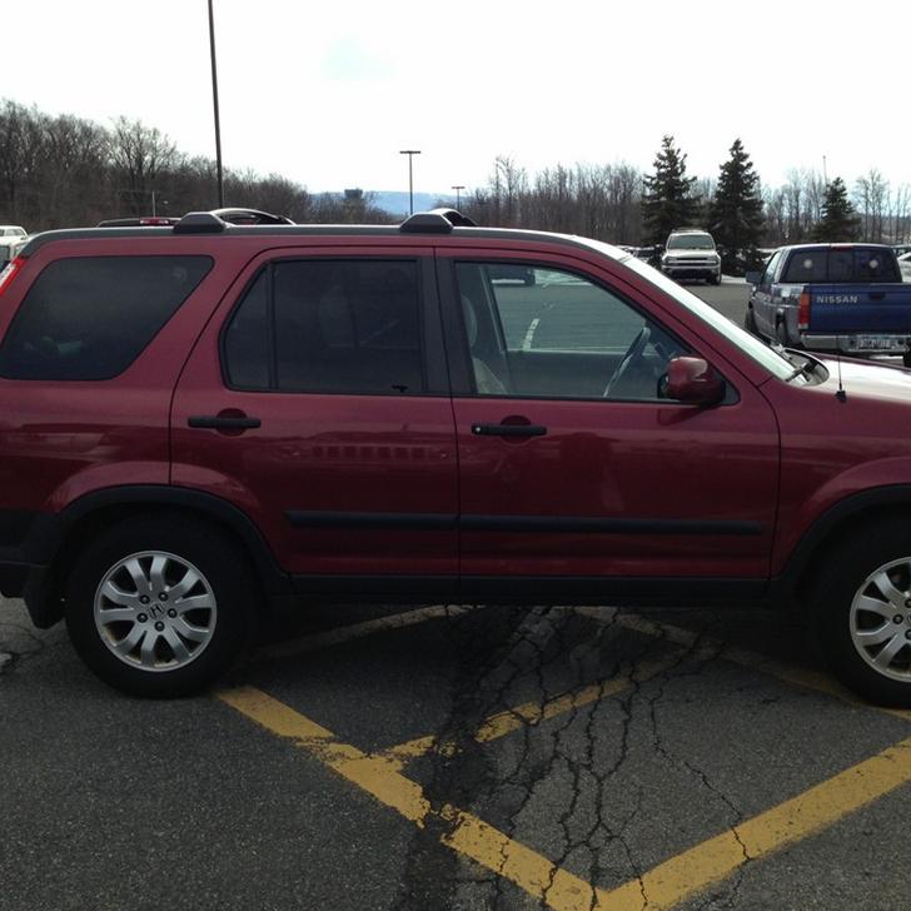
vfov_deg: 40.9
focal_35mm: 41
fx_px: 1221
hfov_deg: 40.9
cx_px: 501
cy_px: 440
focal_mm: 4.13
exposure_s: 1/1106
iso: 50
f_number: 2.4
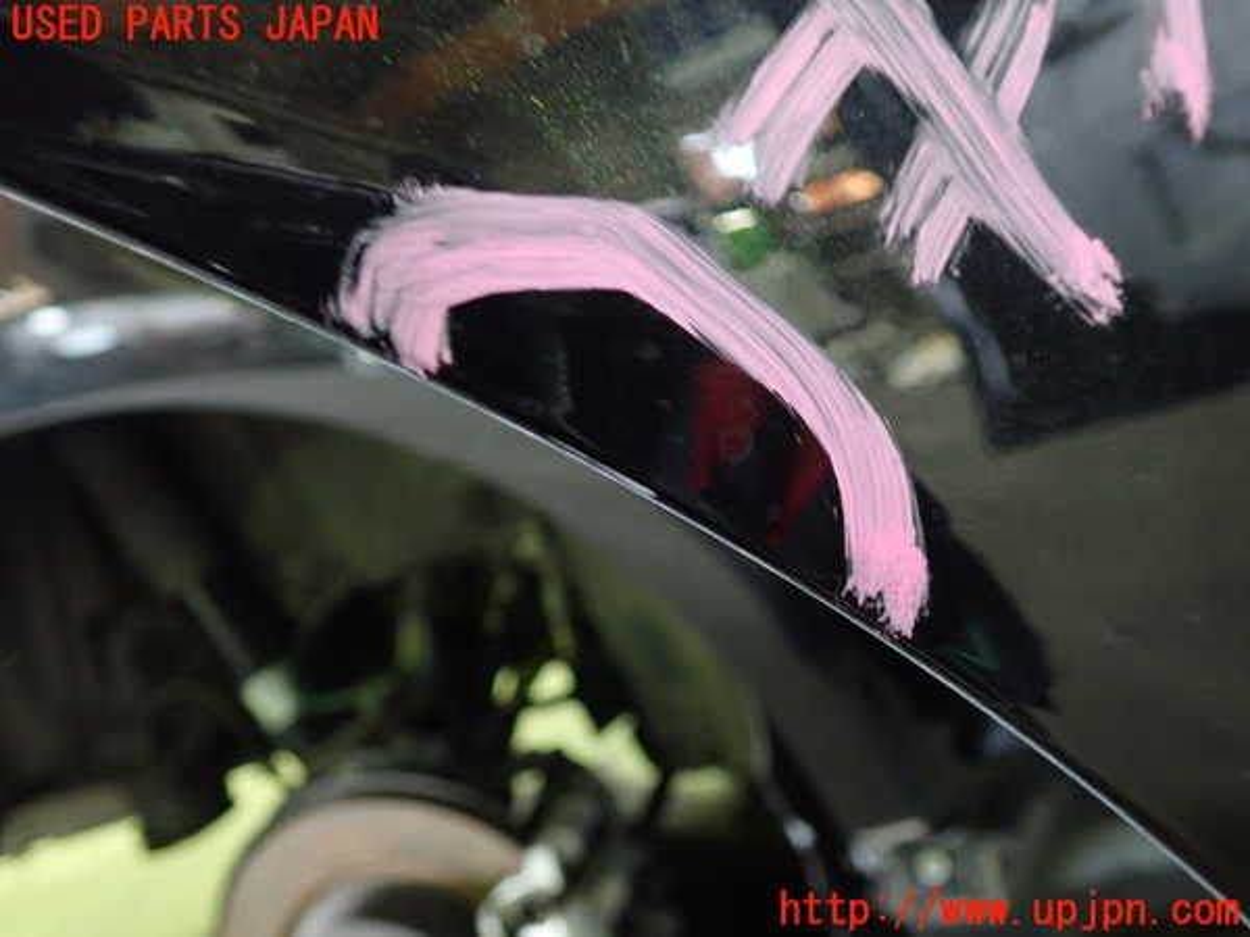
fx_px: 1083
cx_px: 625
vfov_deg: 46.8
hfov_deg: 60.0
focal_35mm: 30
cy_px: 468
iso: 800
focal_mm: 5.4
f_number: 2.3
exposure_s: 1/20
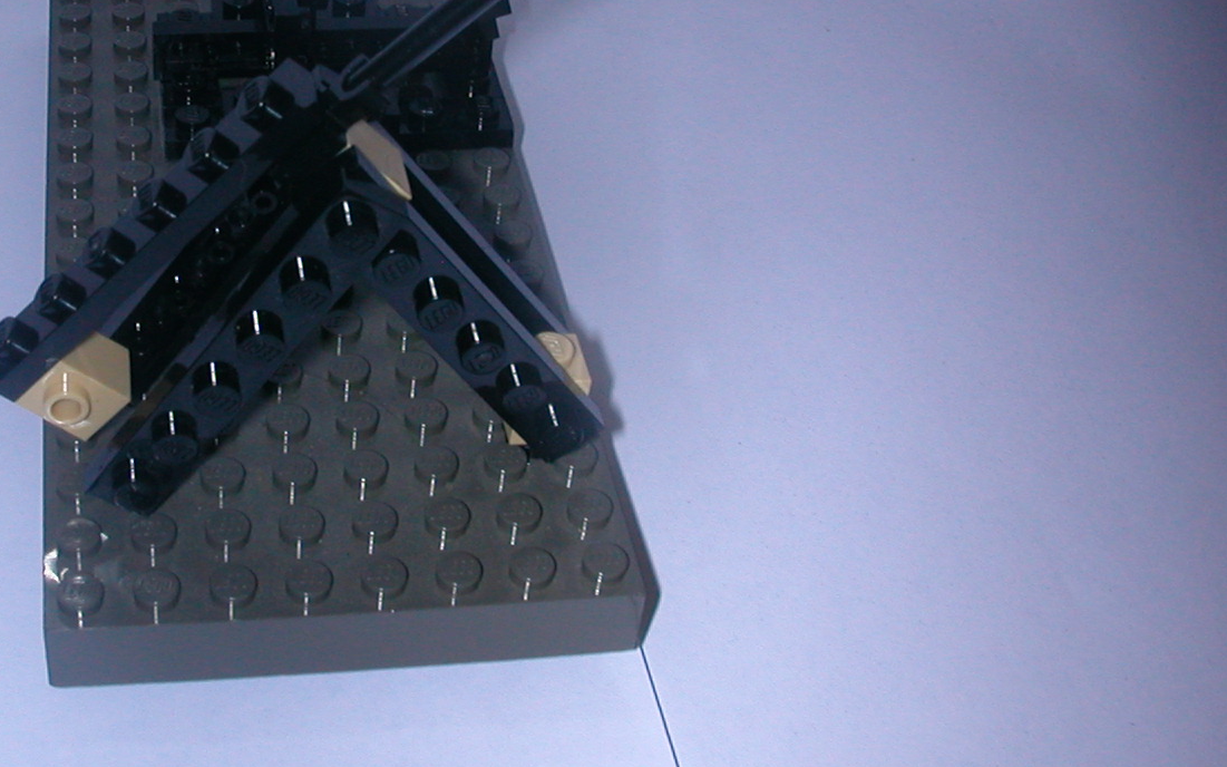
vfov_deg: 22.7
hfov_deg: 35.1
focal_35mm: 57
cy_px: 298
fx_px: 1906
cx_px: 349
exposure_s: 1/59.9
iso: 100
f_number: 4.5
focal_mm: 5.6
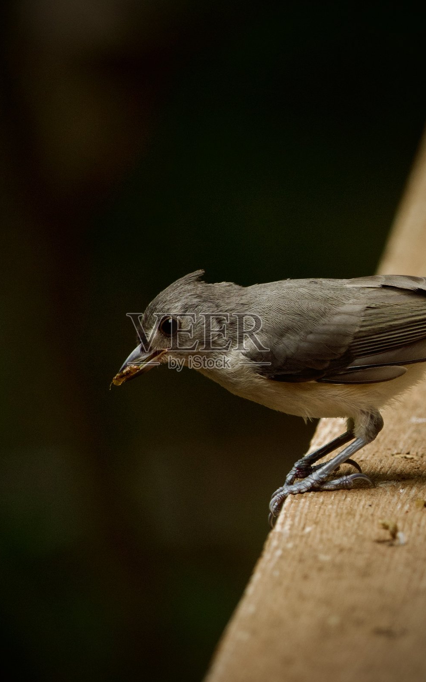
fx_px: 6872
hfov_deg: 3.6
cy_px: 343
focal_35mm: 370
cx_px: 199
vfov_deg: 5.7
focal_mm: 240
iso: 250
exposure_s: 1/500
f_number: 6.3
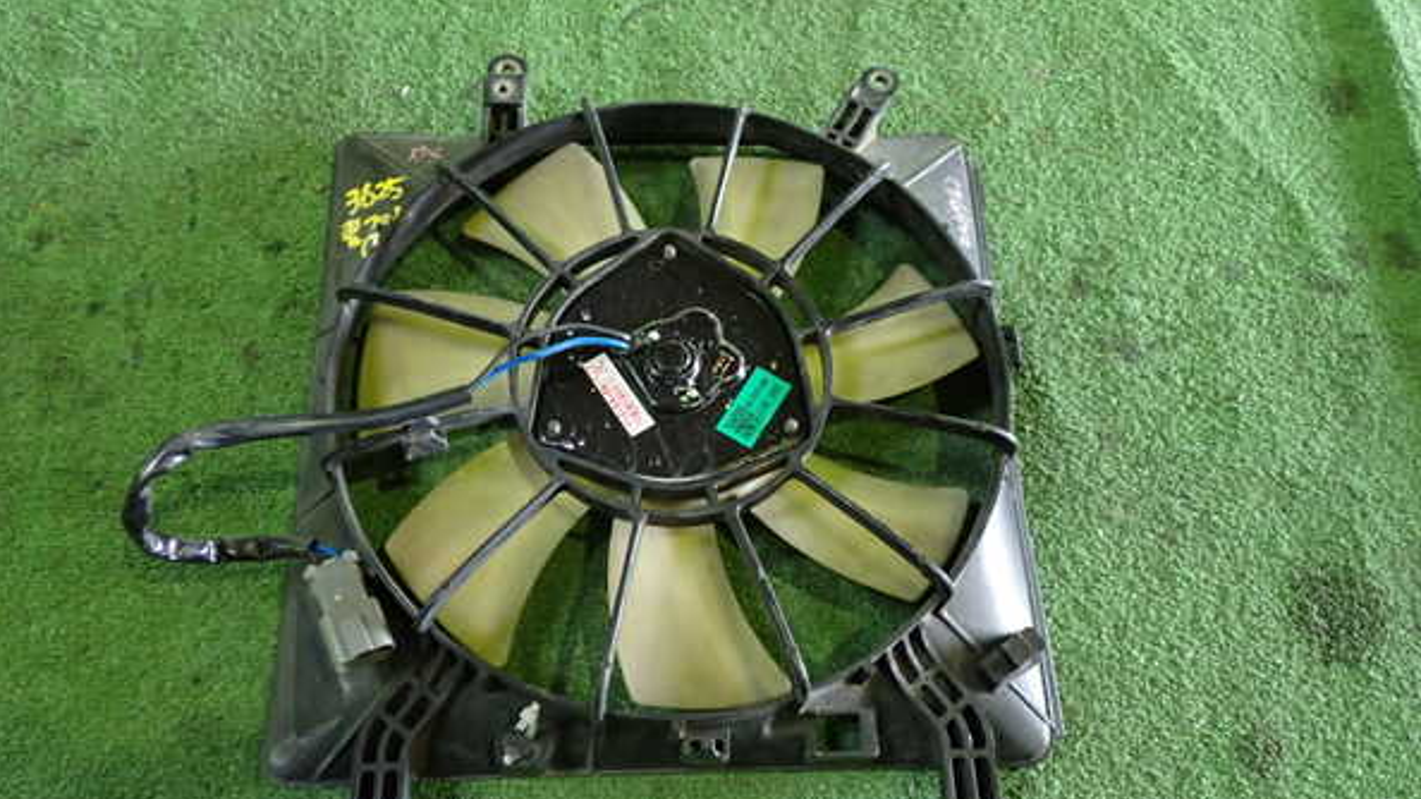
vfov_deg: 35.6
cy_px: 397
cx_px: 708
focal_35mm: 33
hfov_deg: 59.5
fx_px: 1243
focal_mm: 5.4
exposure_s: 1/30
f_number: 2.3
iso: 500
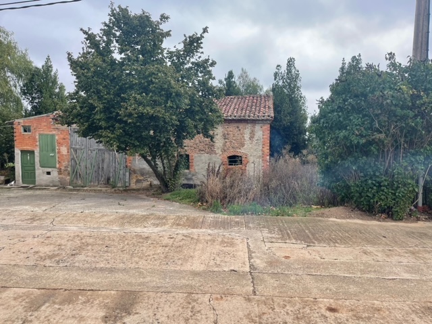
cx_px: 216
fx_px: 324
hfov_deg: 67.3
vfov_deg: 53.1
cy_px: 162
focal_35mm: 26
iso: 32
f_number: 1.6
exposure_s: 1/384
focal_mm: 5.1
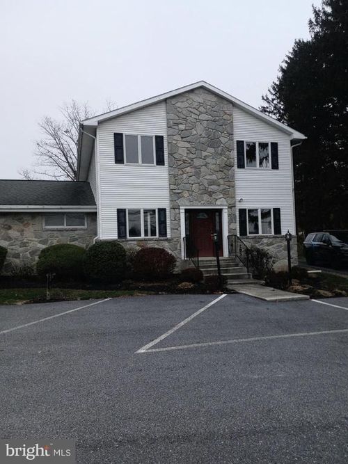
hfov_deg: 51.3
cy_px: 232
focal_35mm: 27
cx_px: 174
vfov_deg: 65.3
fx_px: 362
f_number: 1.8
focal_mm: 3.94
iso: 40
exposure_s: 1/1250
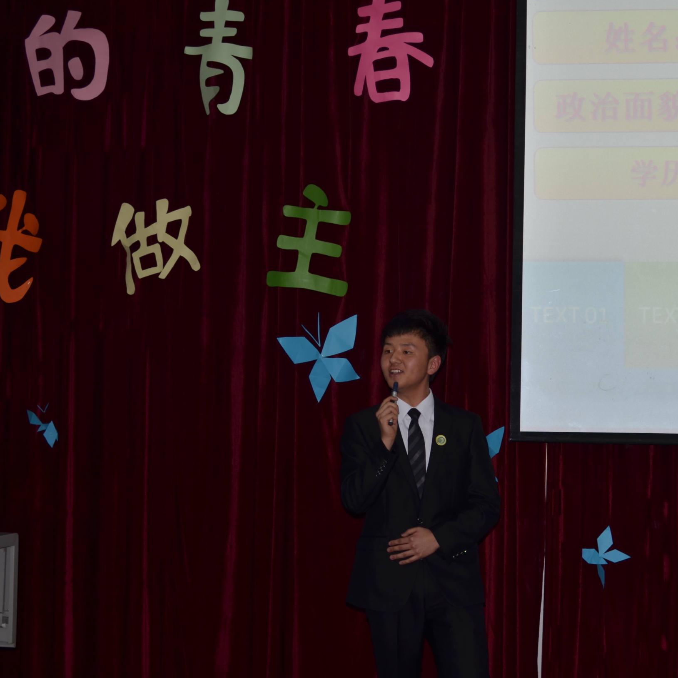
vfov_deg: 22.5
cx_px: 466
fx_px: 1706
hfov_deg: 22.4
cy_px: 339
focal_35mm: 77
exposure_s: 1/60
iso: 100
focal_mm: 40
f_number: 5.3
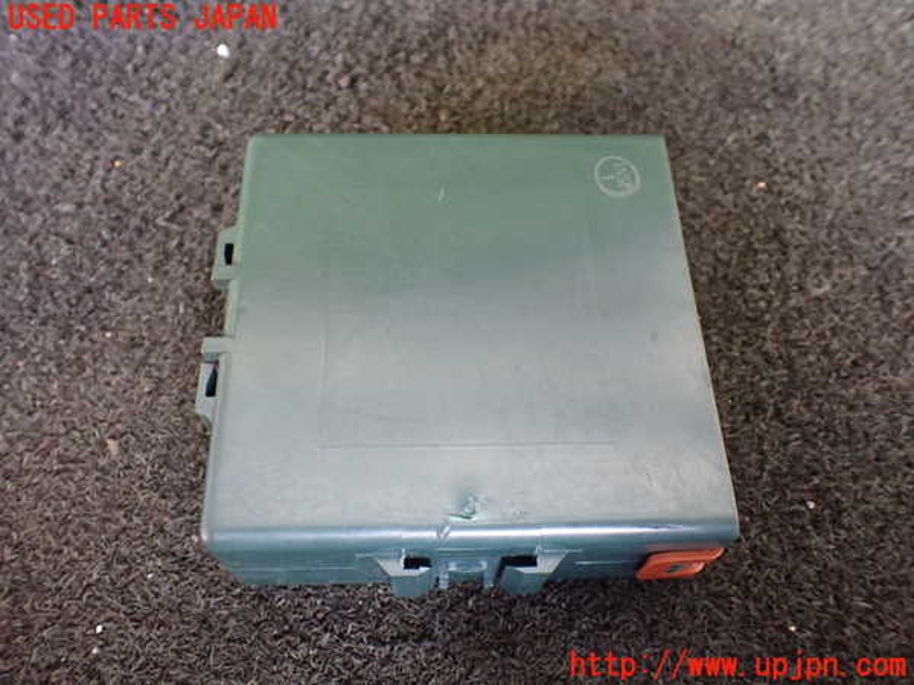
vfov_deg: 46.8
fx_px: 792
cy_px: 342
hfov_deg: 60.0
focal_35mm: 30
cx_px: 457
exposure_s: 1/80
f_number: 2.3
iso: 800
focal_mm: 5.4
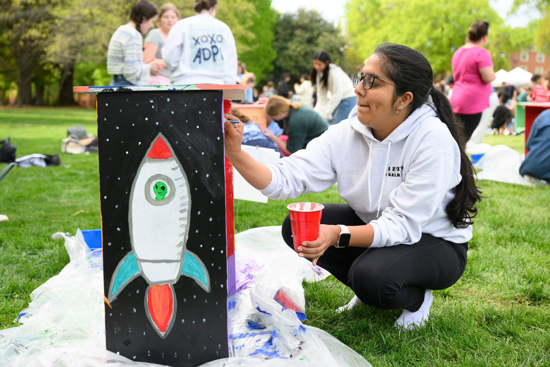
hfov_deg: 45.4
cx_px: 275
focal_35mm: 43
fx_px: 657
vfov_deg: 31.2
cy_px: 184
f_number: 4
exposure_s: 1/640
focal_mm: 43
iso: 320
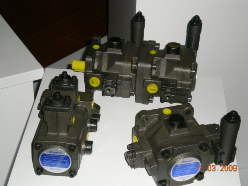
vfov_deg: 19.6
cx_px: 123
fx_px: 537
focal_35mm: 75
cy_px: 94
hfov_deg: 26.0
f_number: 4.6
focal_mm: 12.3
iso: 150
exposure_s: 1/120
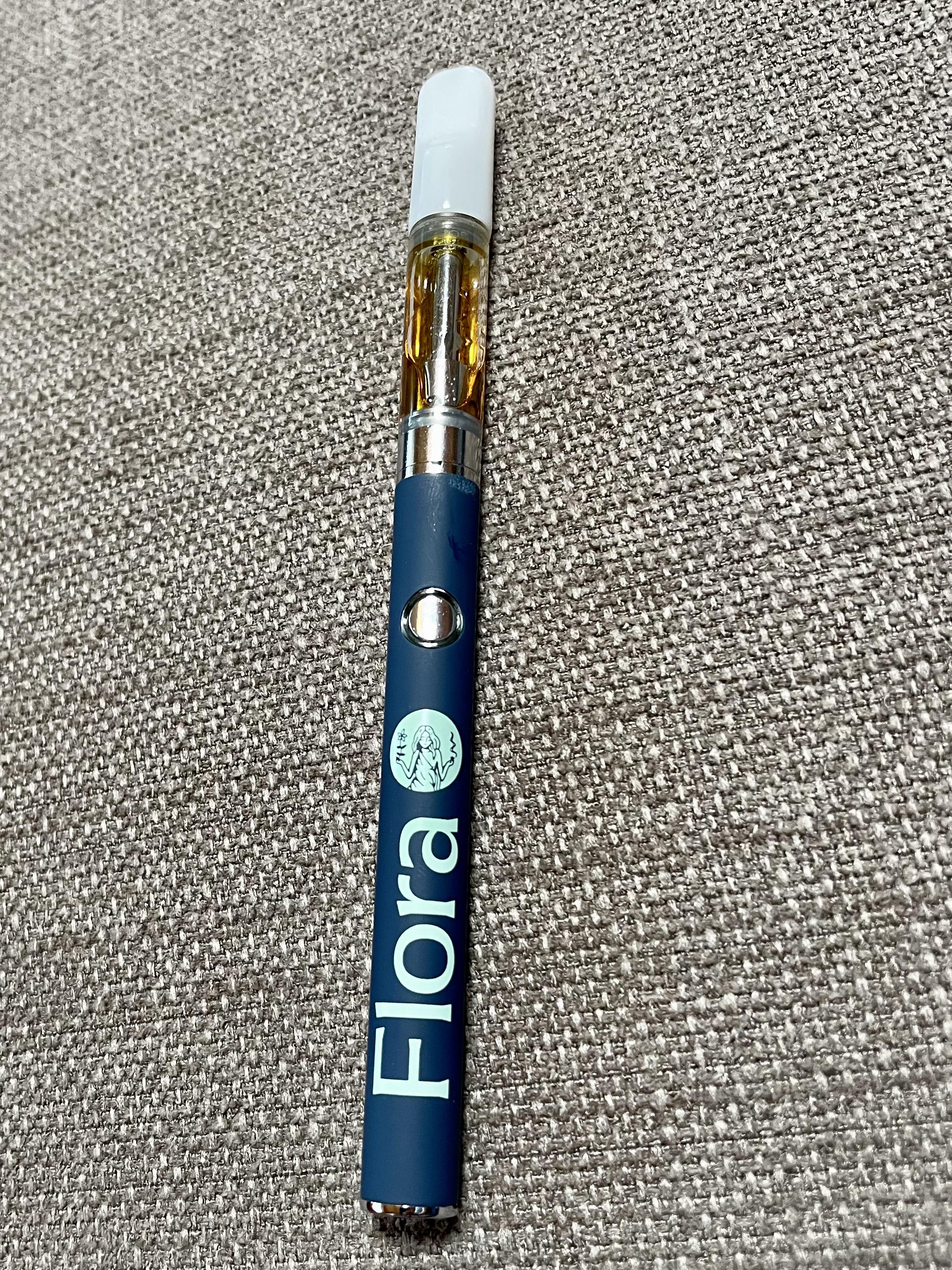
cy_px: 635
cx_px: 476
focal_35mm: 26
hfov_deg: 53.1
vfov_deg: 67.3
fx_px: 954
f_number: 1.6
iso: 125
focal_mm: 4.2
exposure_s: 1/68
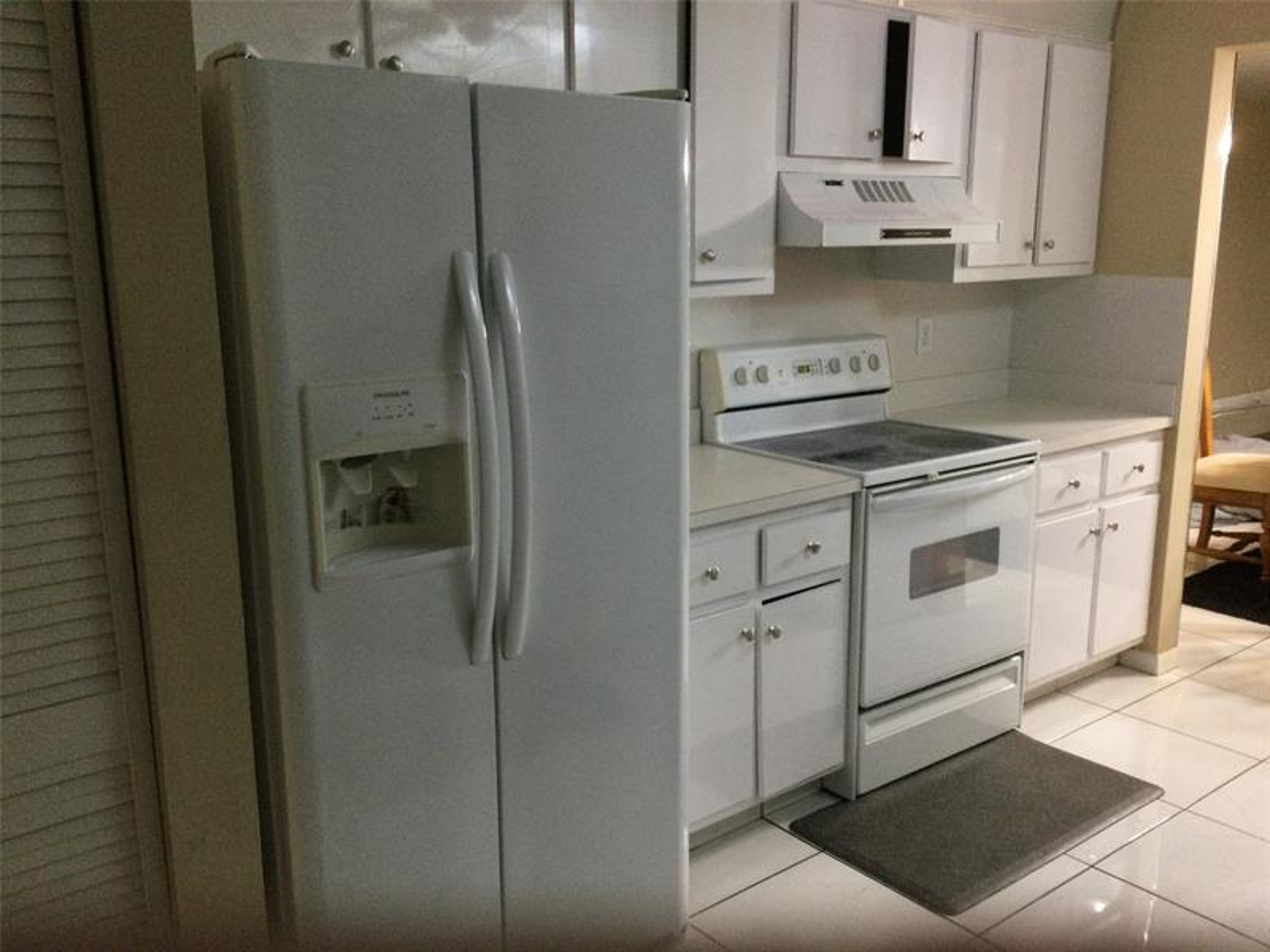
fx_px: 1137
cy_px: 476
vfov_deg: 45.4
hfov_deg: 58.4
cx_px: 635
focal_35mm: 31
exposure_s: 1/20
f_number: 2.4
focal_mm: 3.3
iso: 200
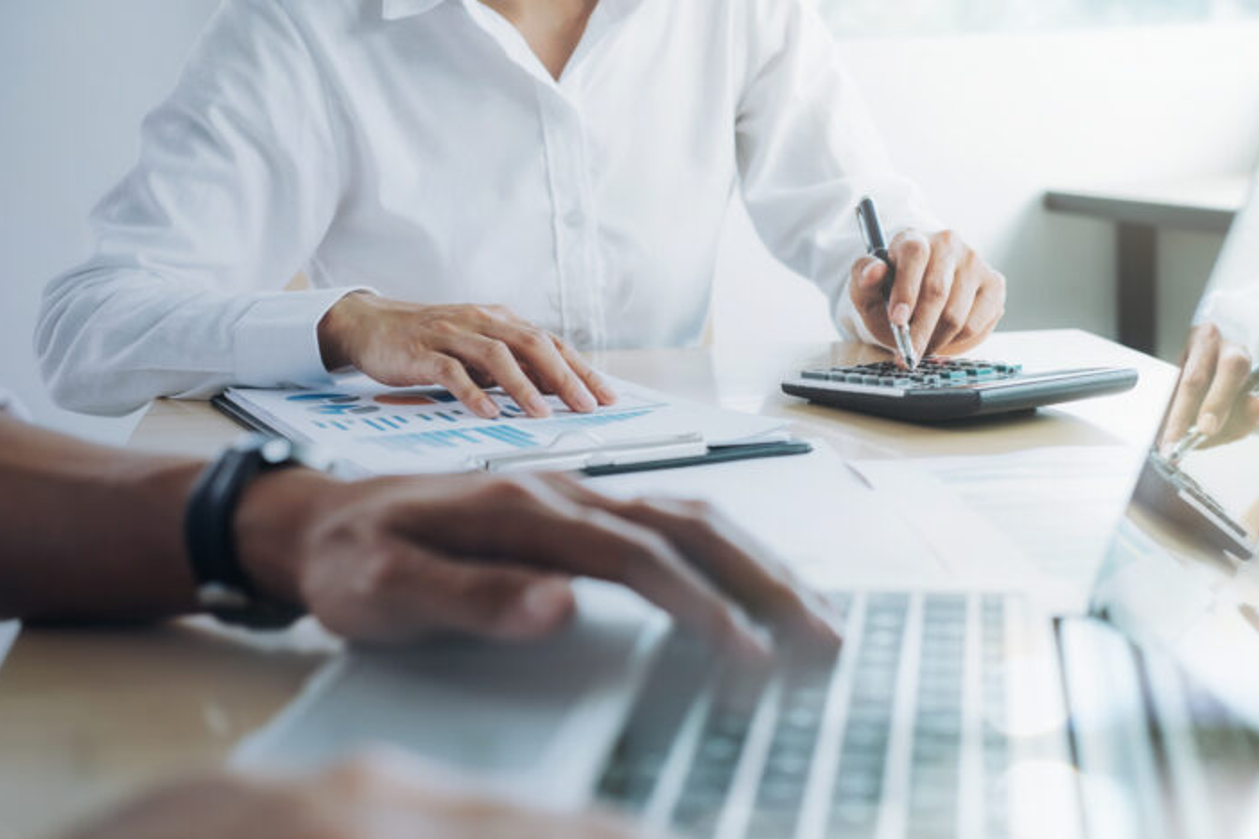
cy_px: 387
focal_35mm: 58
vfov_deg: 23.4
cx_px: 664
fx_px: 2028
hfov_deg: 34.5
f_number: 3.2
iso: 250
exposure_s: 1/180
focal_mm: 35
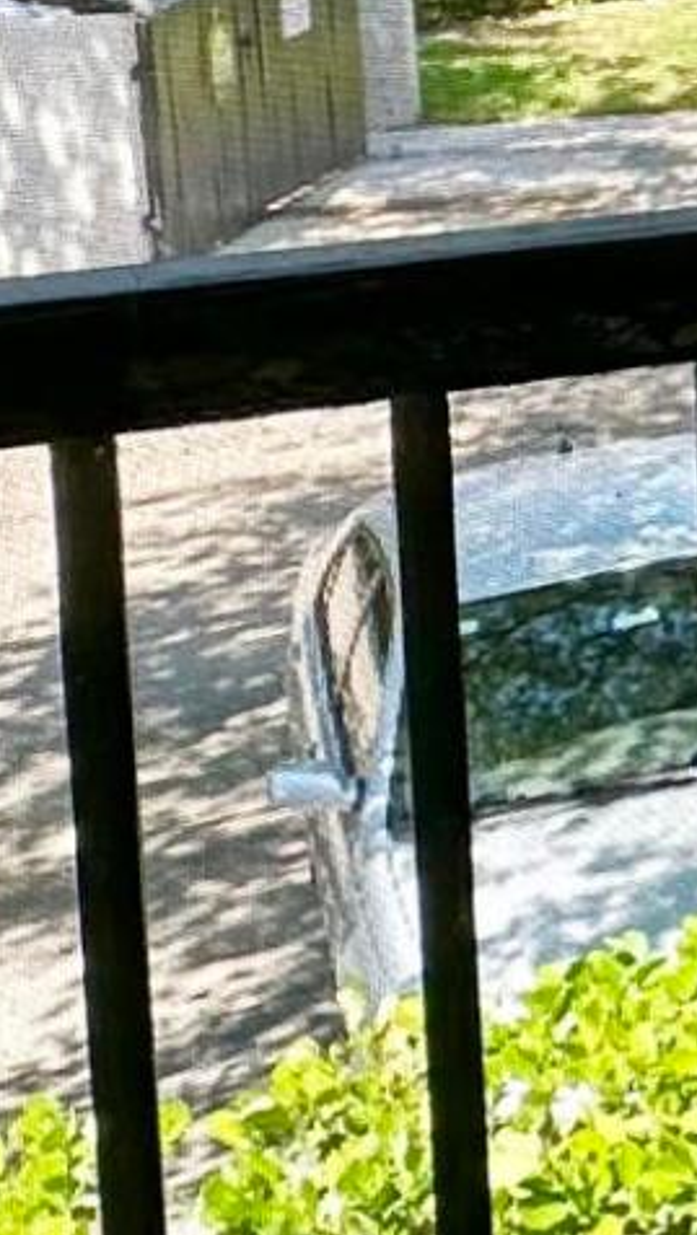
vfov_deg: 21.7
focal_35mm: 92
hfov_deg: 9.5
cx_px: 2252
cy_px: -173
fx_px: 3017
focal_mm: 2.22
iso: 40
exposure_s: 1/257
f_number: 2.2
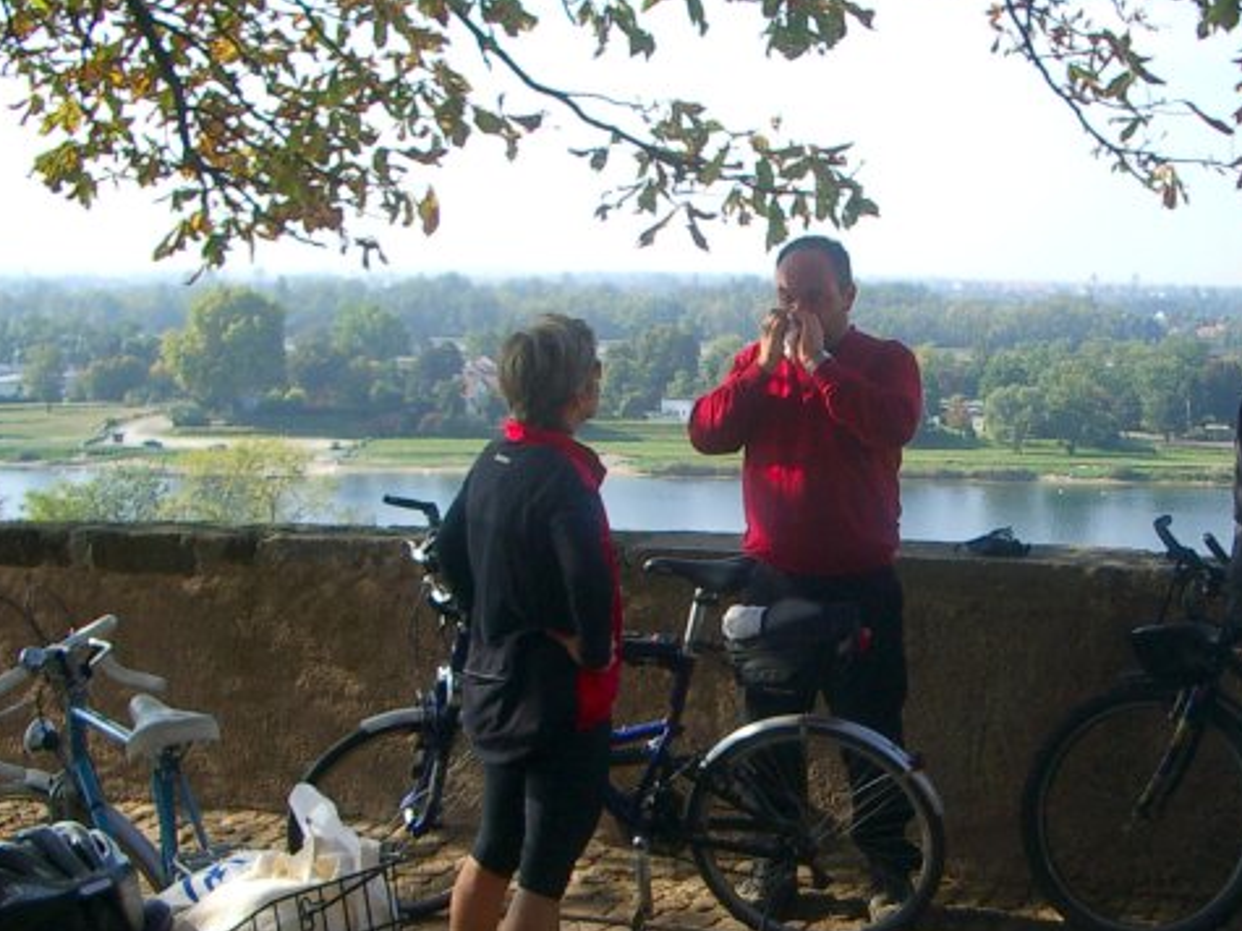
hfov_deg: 32.2
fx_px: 2116
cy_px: 596
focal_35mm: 59
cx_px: 902
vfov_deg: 24.7
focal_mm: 5.8
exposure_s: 1/640
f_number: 2.6
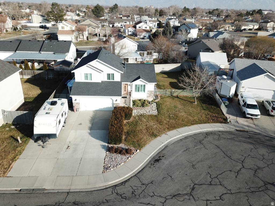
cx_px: 138
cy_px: 103
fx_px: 207
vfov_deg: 53.1
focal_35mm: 26
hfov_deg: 67.3
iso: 100
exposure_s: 1/1015
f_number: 2.2
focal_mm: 4.73
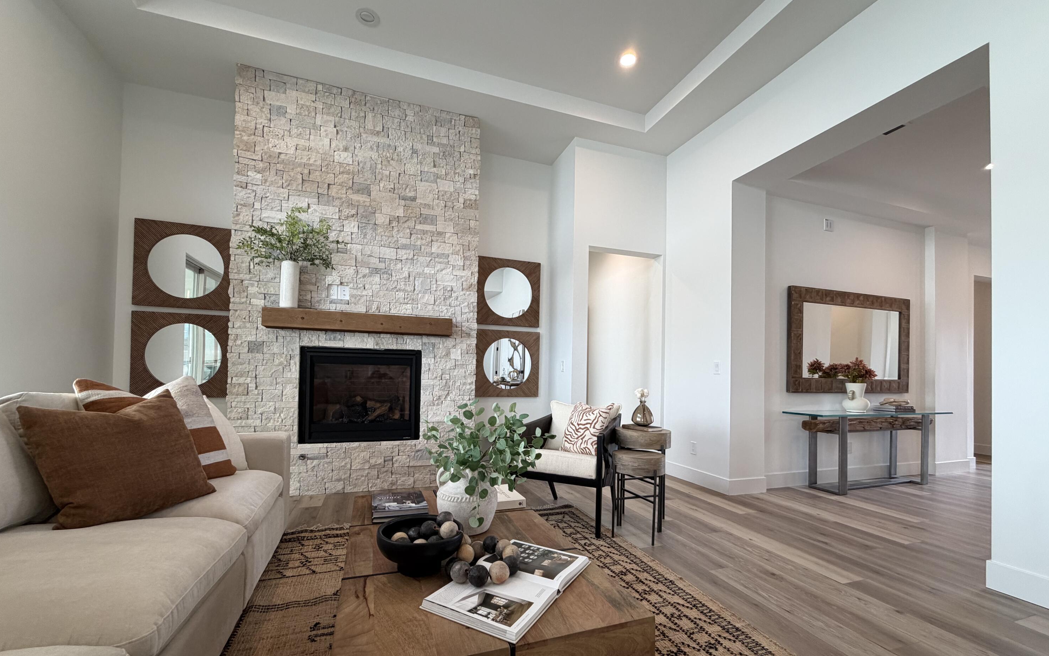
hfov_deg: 101.5
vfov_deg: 74.5
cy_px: 370
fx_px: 429
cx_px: 526
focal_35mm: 15
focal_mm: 2.22
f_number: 2.2
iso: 160
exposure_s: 1/120
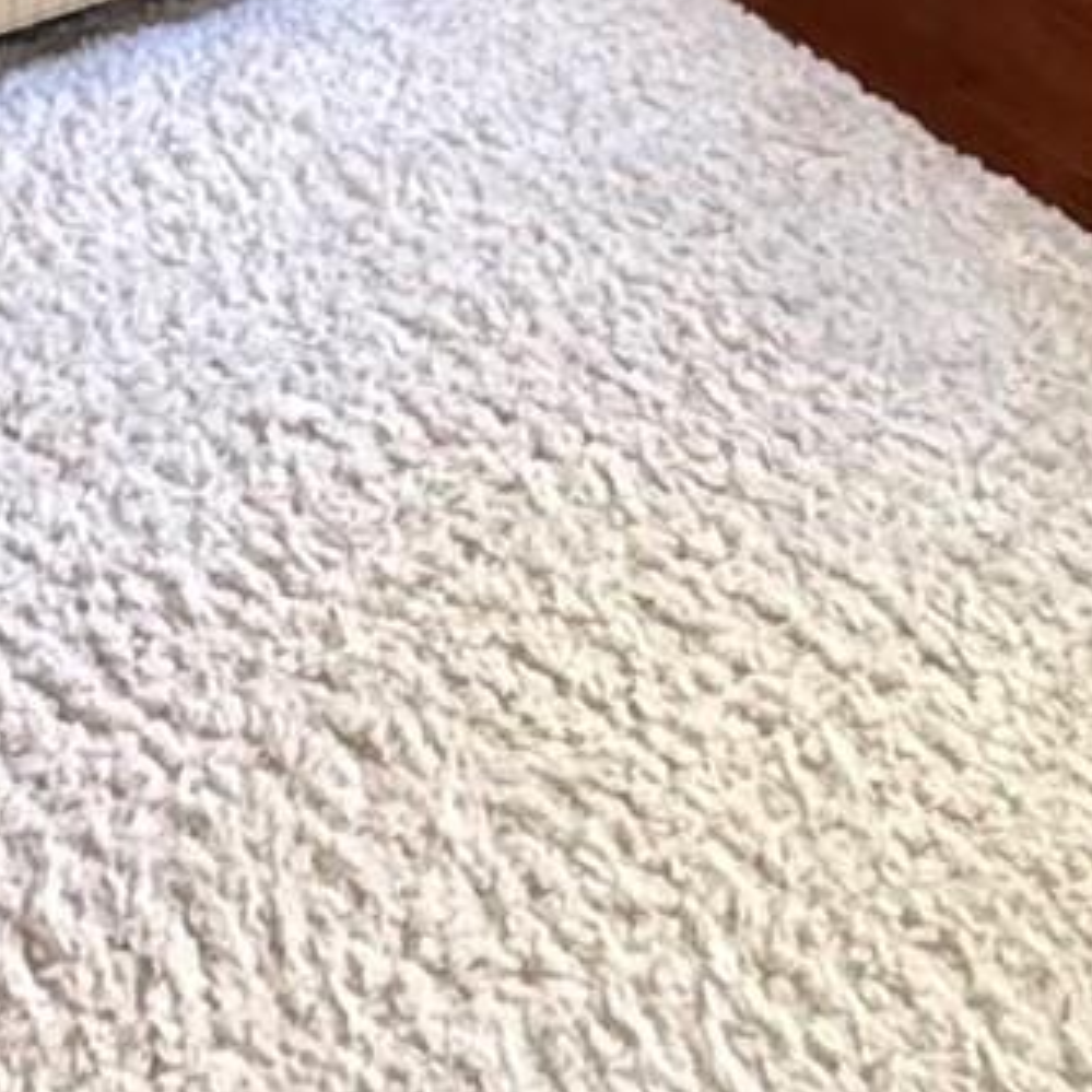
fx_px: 2712
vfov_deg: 16.0
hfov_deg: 22.7
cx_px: 400
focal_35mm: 76
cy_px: -1263
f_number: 2.2
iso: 1250
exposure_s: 1/60
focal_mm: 2.22
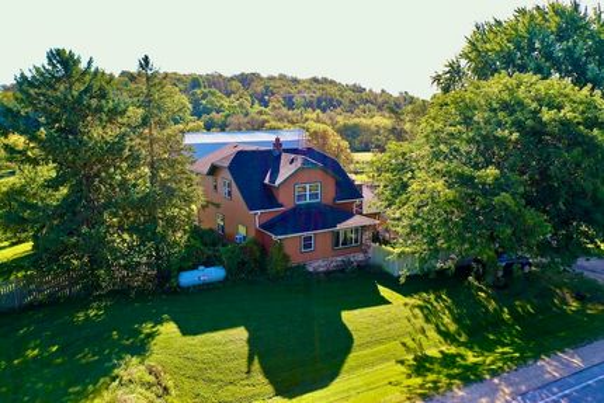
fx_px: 470
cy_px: 202
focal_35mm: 28
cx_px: 302
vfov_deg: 46.4
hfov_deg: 65.5
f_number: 3.5
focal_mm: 10.26
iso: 100
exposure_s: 1/80
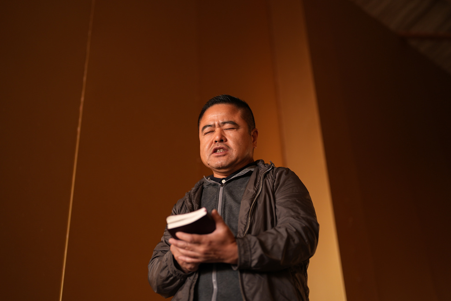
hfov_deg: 39.6
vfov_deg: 27.0
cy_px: 150
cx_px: 226
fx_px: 626
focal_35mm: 50
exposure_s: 1/40
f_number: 1.2
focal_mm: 50
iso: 250
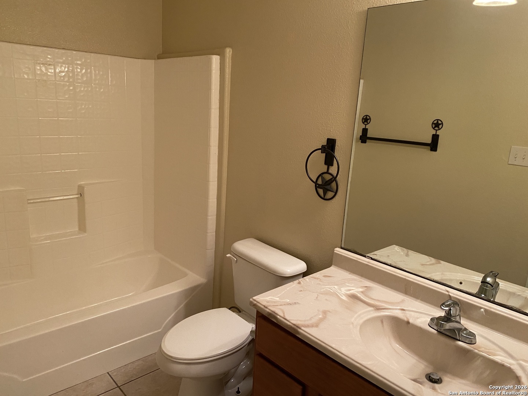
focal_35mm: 26
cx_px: 264
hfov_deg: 67.3
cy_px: 198
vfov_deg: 53.1
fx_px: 397
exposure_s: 1/60
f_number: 1.8
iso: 250
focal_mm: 4.25
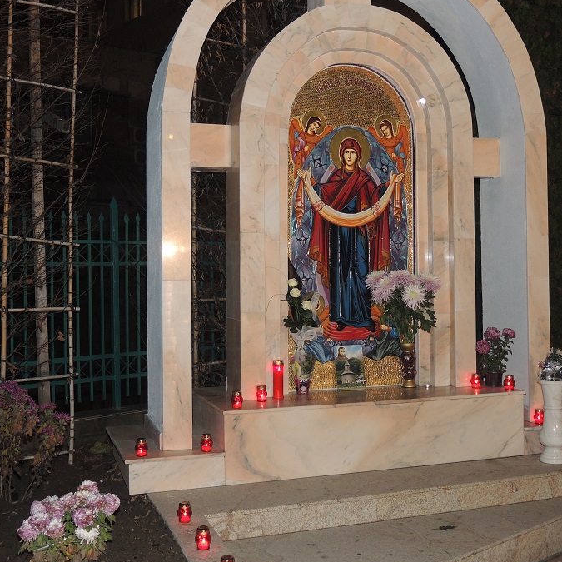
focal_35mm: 44
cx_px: 307
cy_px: 236
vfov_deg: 38.2
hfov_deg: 38.3
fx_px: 808
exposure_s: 1/30
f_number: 2
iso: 200
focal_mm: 6
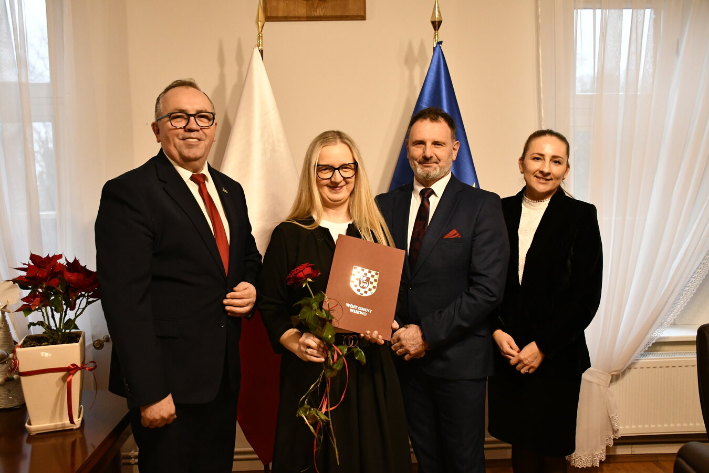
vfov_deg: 40.0
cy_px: 236
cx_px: 354
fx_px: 650
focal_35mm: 33
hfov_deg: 57.2
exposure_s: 1/125
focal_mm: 22
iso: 3200
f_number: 3.5
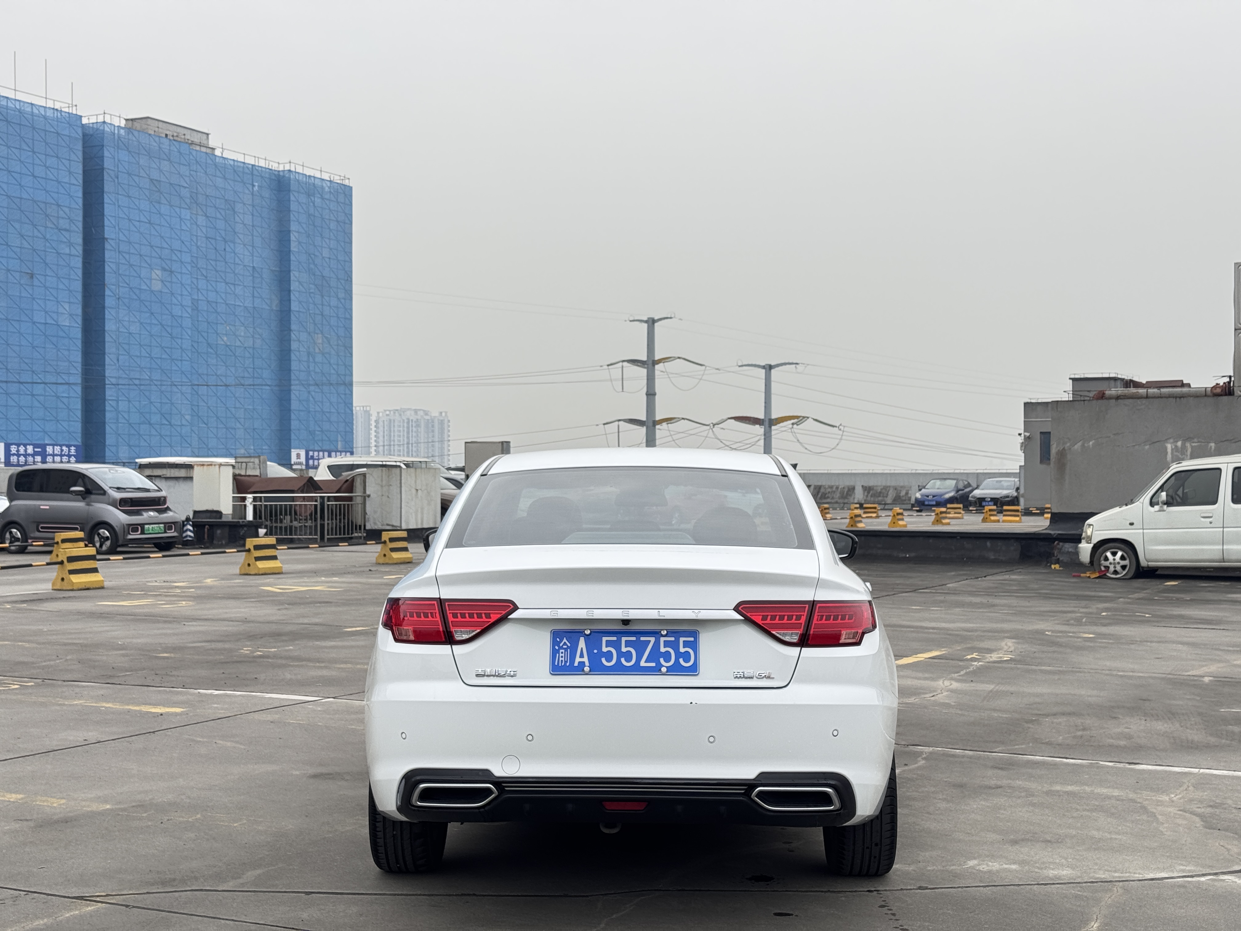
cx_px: 620
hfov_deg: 39.7
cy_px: 466
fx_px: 1721
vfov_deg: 30.3
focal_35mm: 48
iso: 64
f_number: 1.78
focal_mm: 6.76
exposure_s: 1/1869
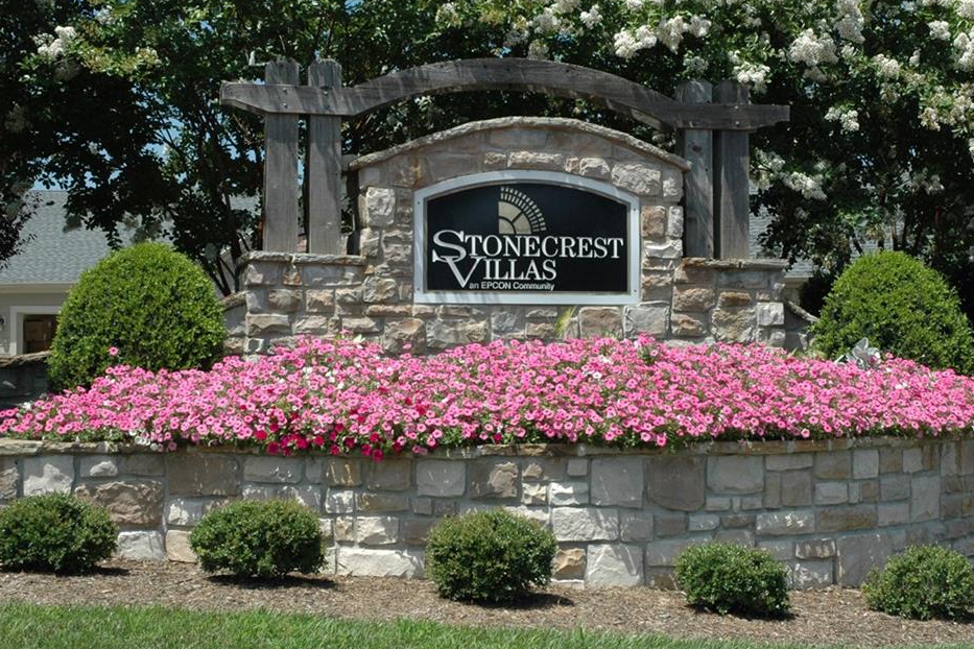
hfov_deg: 34.7
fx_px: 1557
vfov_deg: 23.6
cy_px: 327
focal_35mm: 58
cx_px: 520
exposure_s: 1/500
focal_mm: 35
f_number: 11
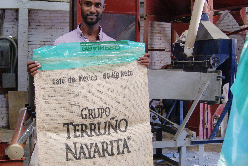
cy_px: 89
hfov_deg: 36.5
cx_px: 88
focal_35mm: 54
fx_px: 372
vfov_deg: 25.1
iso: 400
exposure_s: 1/20
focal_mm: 22
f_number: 4
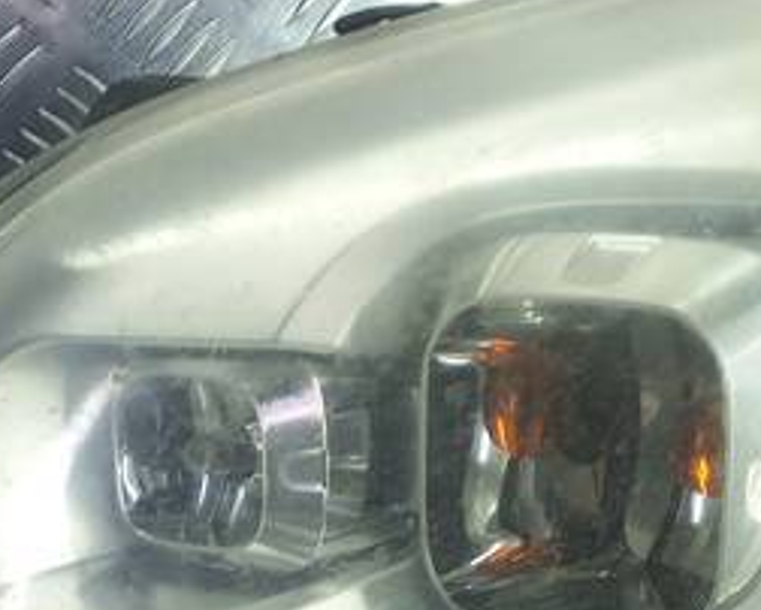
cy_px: 885
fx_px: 2231
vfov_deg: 14.6
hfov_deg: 19.3
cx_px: 495
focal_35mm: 99
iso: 50
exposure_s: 1/50
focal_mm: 4.6
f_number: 1.8
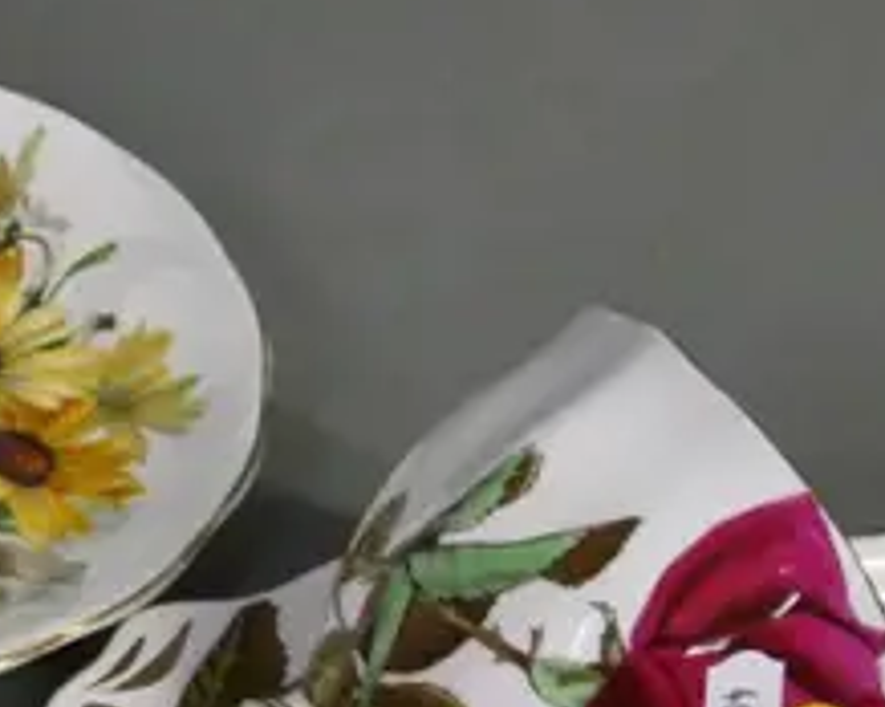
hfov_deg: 12.0
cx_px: -292
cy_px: 683
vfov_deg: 9.8
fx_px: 4082
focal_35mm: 156
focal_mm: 17
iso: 3200
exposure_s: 1/250
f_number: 4.6
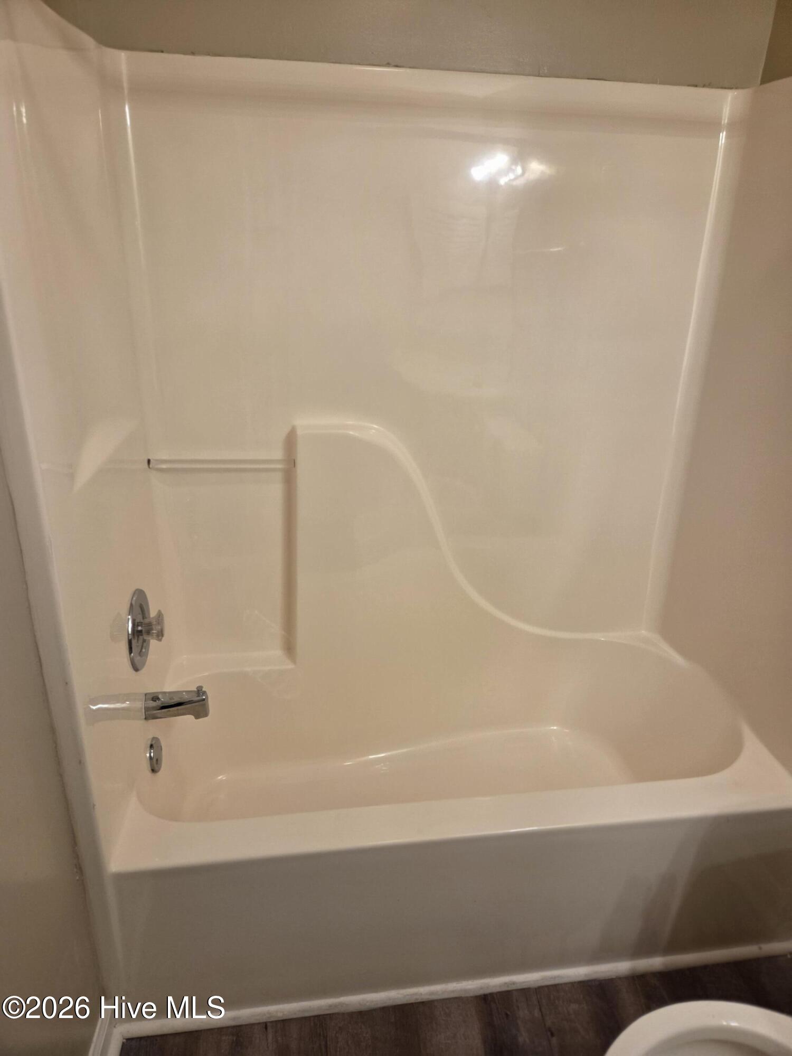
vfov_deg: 73.9
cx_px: 396
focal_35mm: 23
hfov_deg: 58.9
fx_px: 702
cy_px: 528
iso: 250
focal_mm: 5.4
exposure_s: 1/120
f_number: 1.8
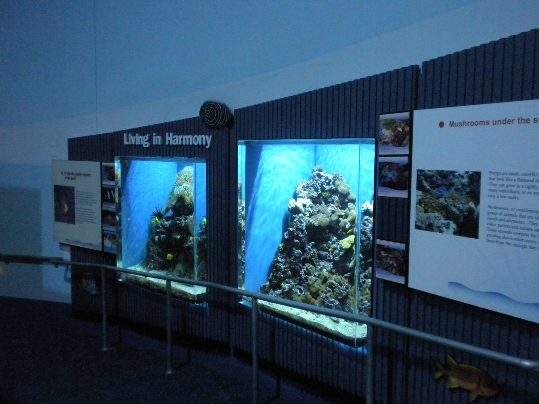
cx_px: 270
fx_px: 576
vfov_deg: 38.7
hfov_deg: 50.1
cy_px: 202
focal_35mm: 37
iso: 800
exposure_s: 1/86.7
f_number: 3.5
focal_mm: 6.6
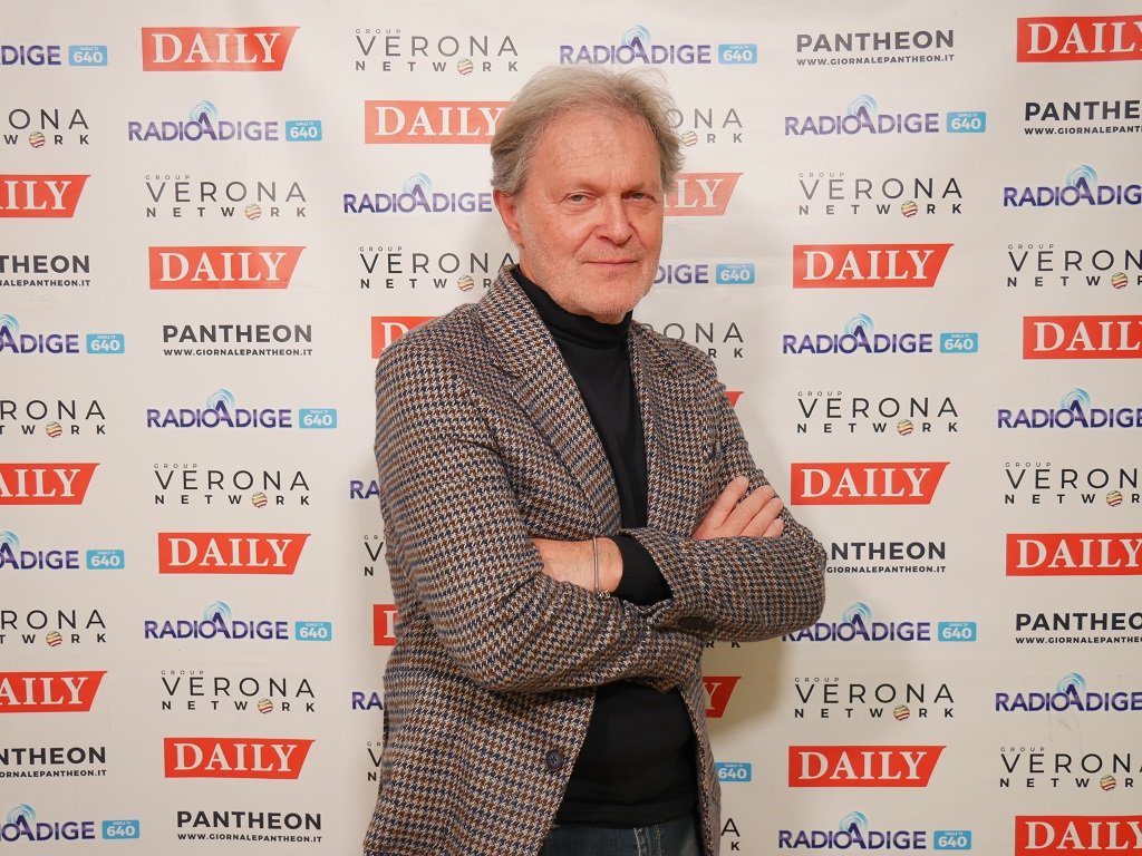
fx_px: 1320
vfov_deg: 36.0
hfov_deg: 46.8
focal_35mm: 40
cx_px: 571
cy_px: 428
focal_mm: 20
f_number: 4.1
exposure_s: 1/60
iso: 800
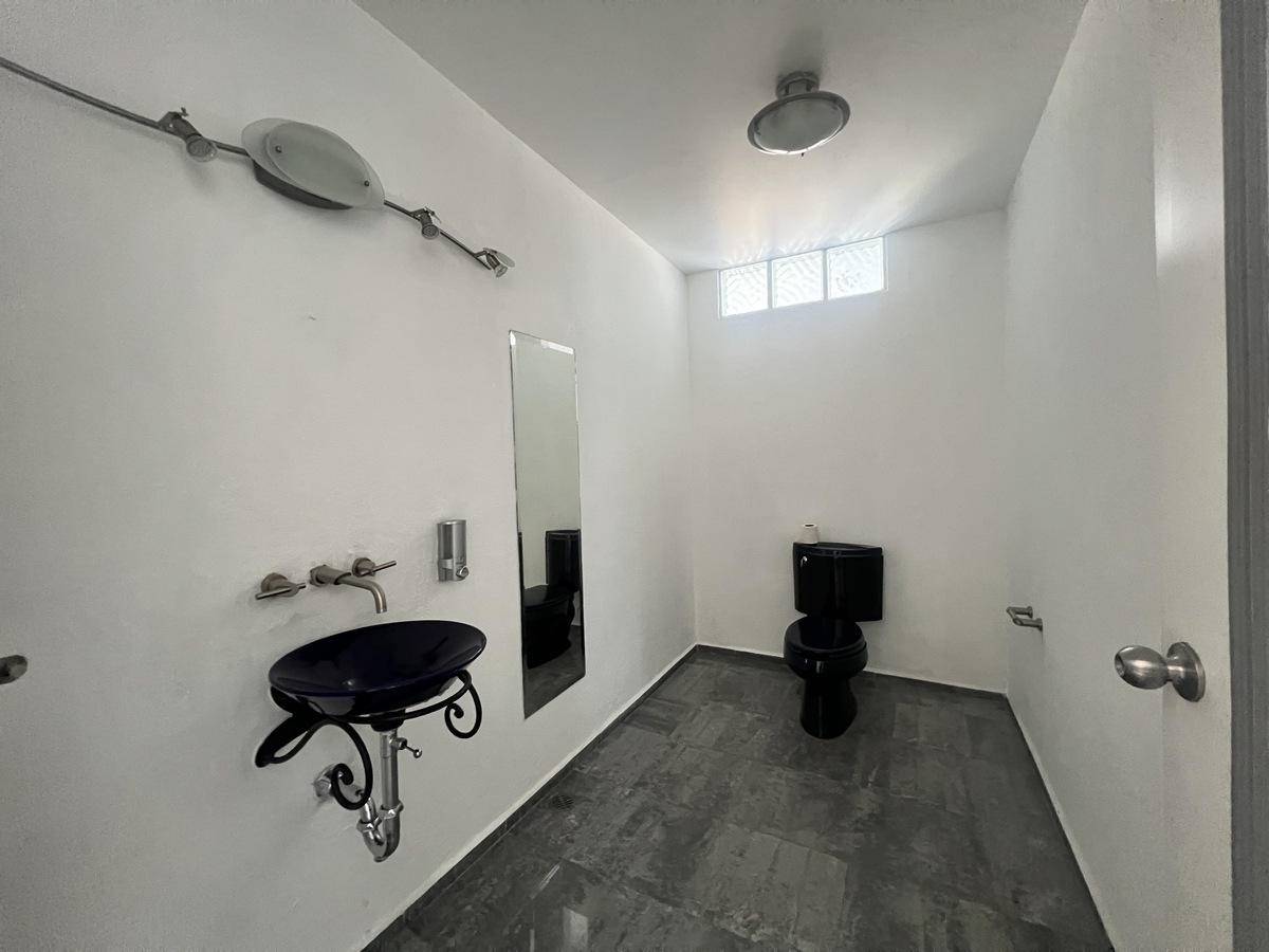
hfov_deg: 106.2
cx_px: 634
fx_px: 477
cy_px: 476
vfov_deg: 89.9
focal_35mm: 13
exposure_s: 1/41
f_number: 1.8
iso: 1000
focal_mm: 1.57
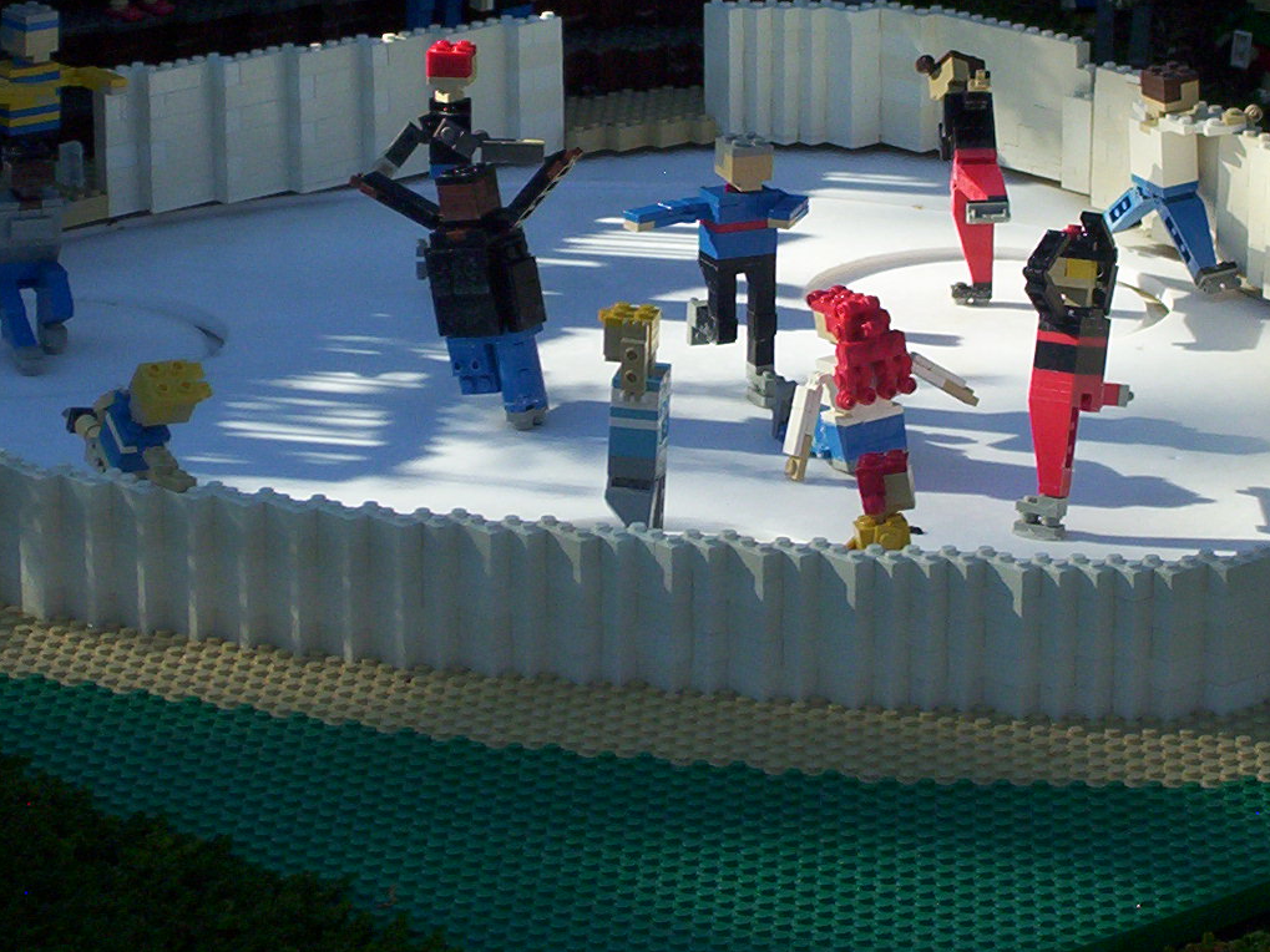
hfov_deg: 9.9
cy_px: 207
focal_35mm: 199
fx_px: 7300
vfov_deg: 7.5
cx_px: 656
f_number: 4.62
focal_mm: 16.3
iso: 100
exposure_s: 1/660
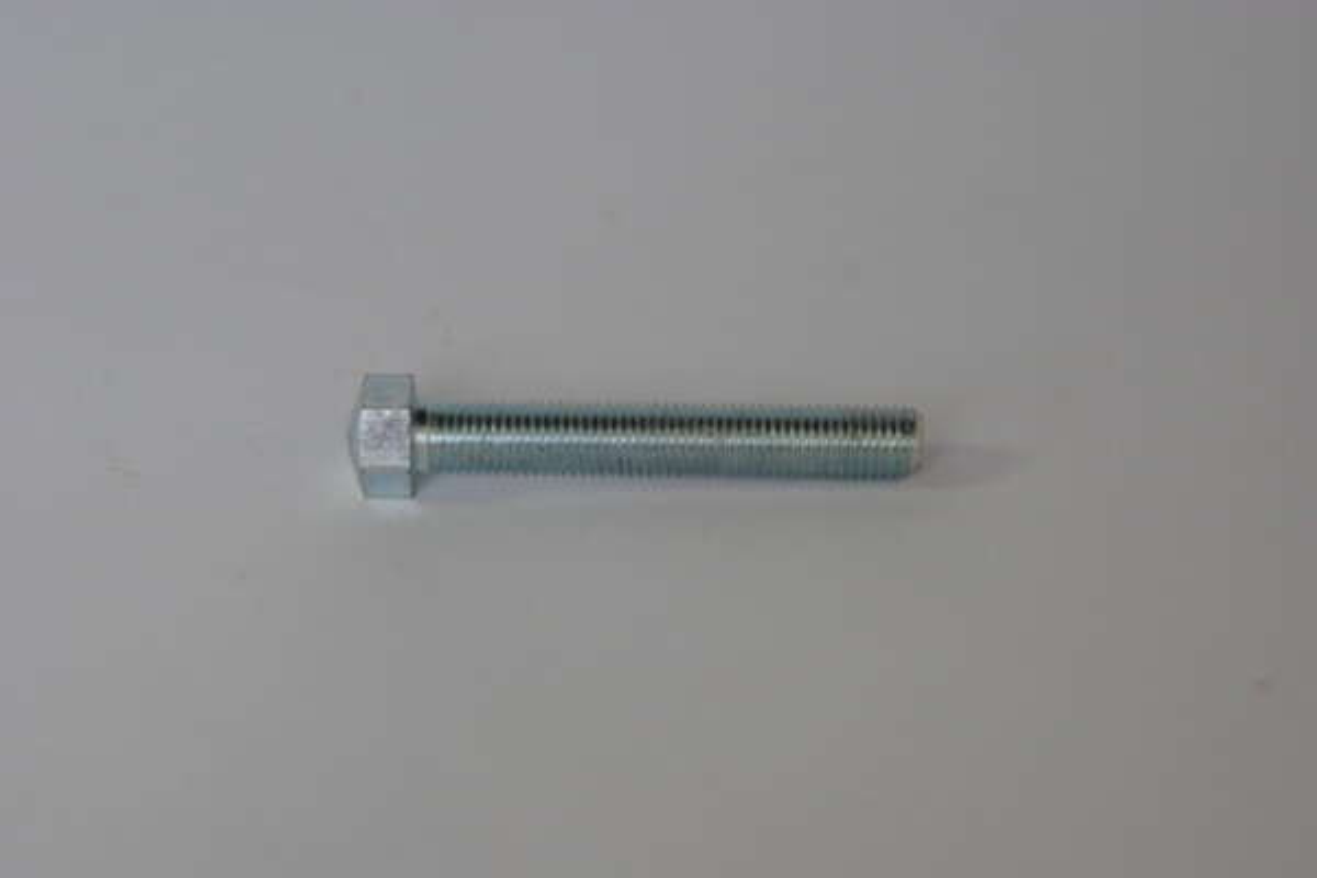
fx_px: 4390
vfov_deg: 11.4
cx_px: 658
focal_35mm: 120
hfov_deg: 17.1
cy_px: 439
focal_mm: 80
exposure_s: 1/20
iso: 800
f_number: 8
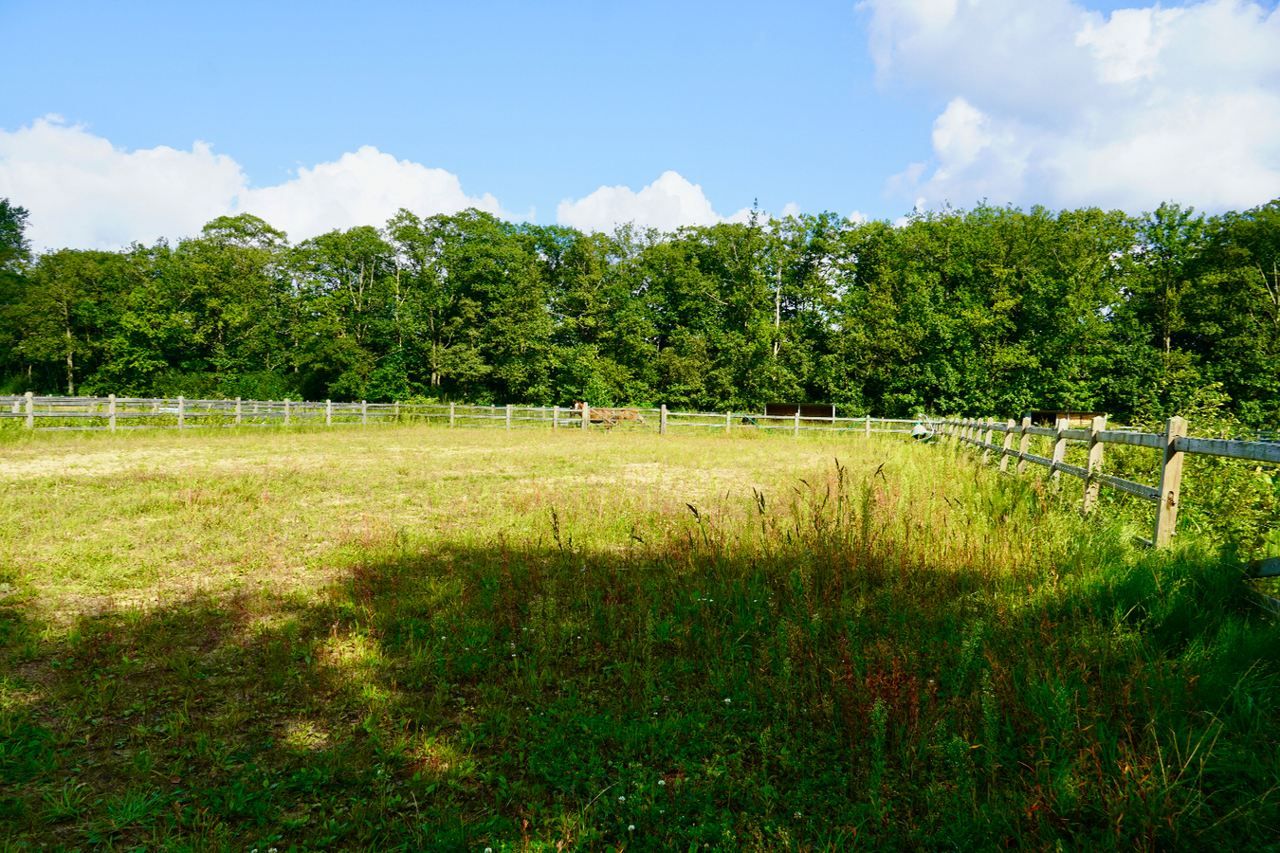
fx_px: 960
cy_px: 426
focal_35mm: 27
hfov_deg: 67.4
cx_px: 640
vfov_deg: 47.9
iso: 100
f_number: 9
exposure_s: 1/125
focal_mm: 18
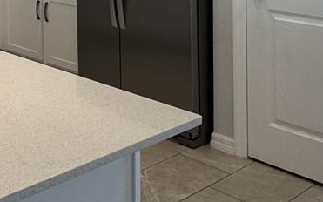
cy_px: -92
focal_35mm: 64
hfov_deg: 29.1
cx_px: -26
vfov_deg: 18.3
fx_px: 563
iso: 125
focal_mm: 2.22
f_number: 2.2
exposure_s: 1/120
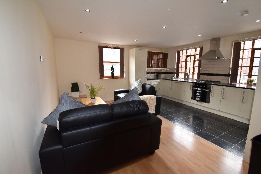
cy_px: 87
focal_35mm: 15
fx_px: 109
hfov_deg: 100.4
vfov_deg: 77.3
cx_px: 130
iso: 720
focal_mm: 10
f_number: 11
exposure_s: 1/15
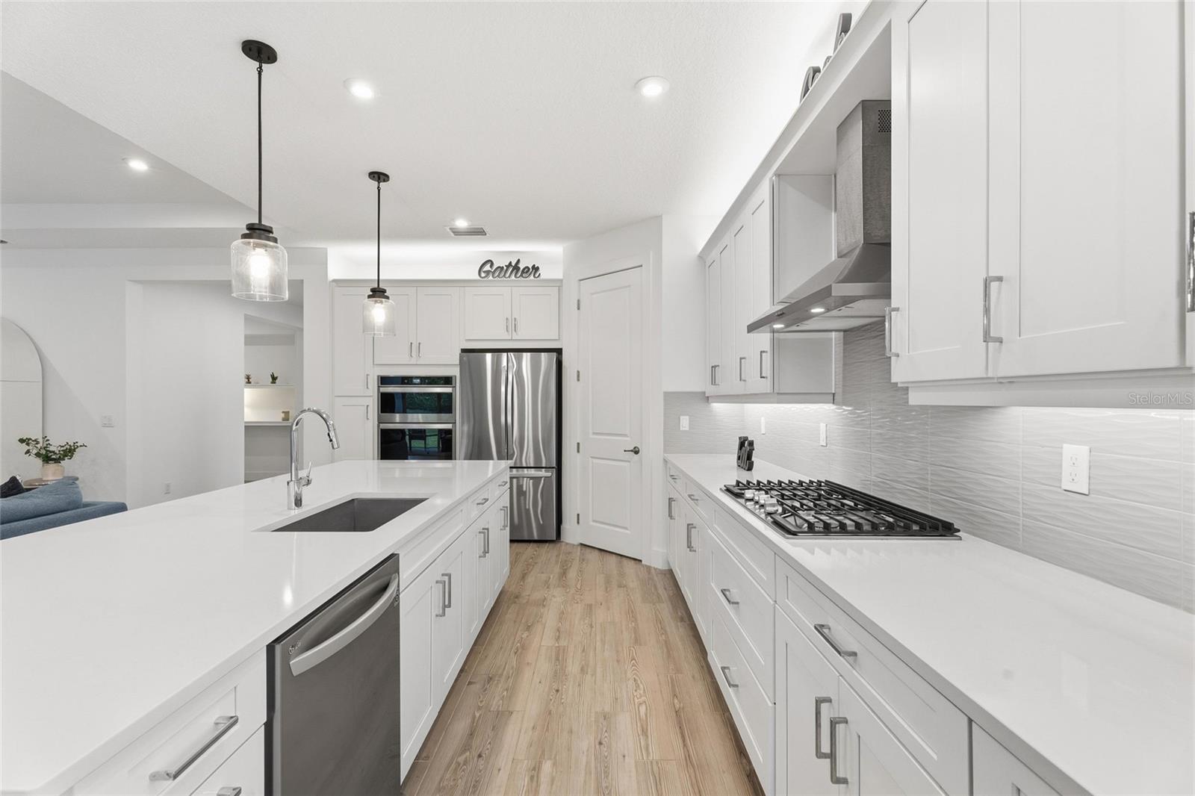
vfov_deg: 73.7
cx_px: 598
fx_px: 531
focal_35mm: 16
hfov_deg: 96.7
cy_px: 398
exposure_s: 1/250
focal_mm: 16
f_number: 9
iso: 250
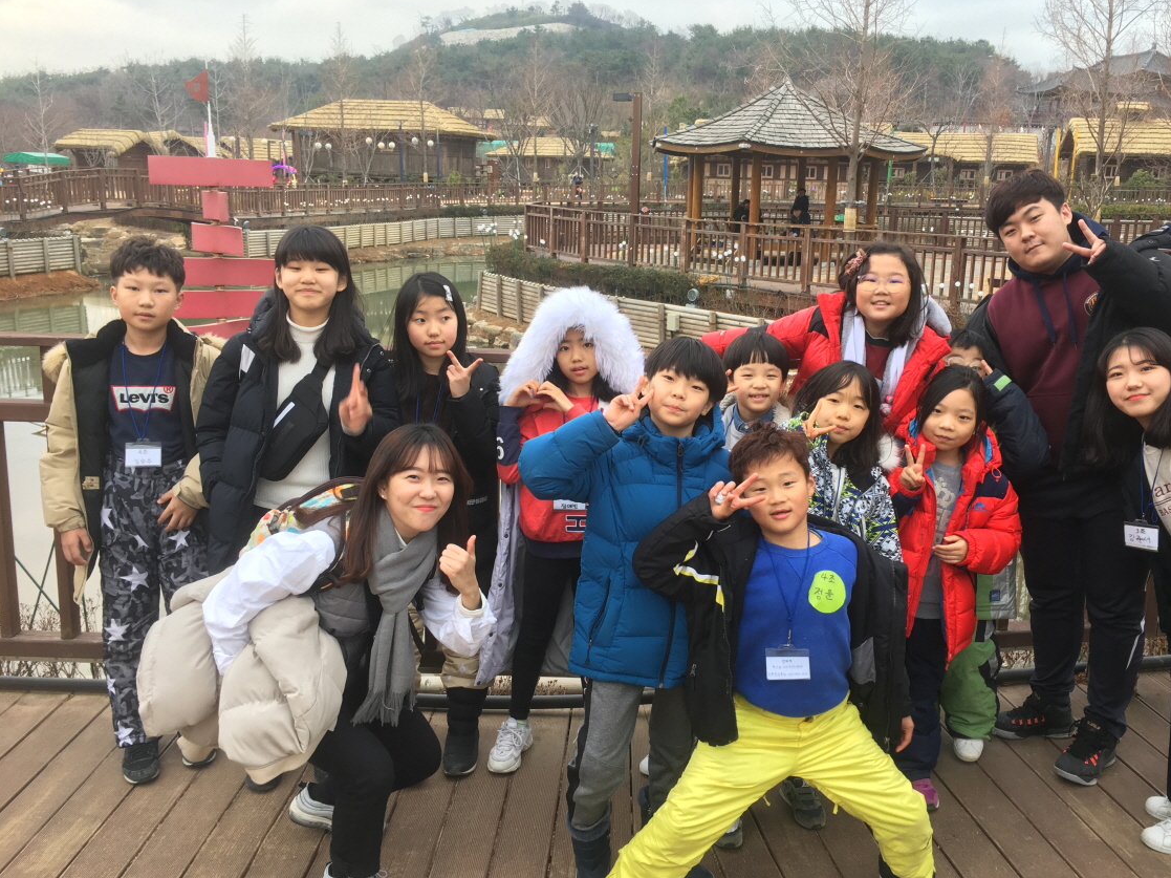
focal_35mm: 32
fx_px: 1082
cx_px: 644
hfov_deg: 56.7
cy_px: 441
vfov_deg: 44.1
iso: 32
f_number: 2.2
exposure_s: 1/120
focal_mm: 4.15
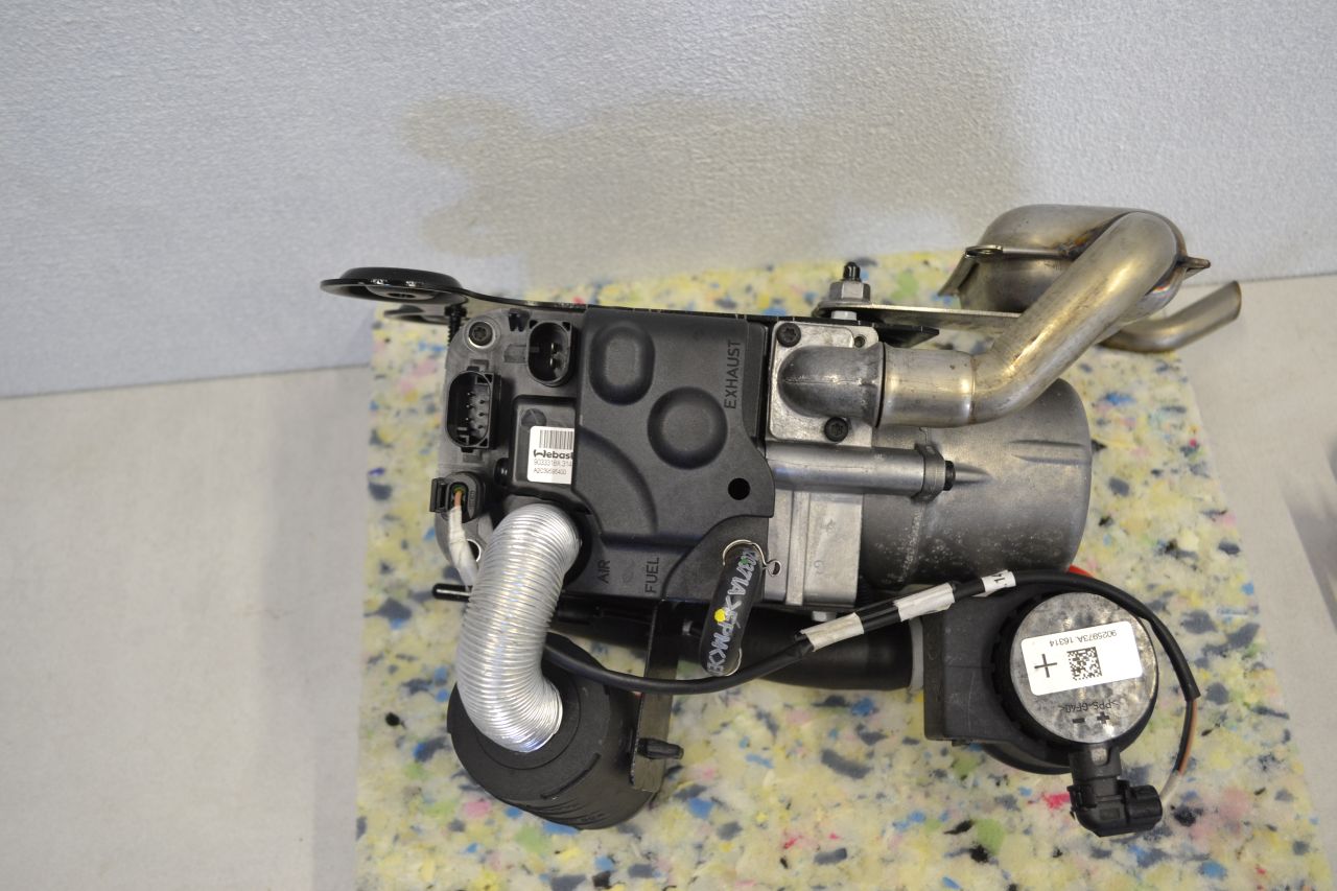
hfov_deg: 53.1
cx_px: 668
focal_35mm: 36
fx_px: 1337
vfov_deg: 36.9
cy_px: 446
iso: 450
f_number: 4
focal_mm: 24
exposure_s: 1/15
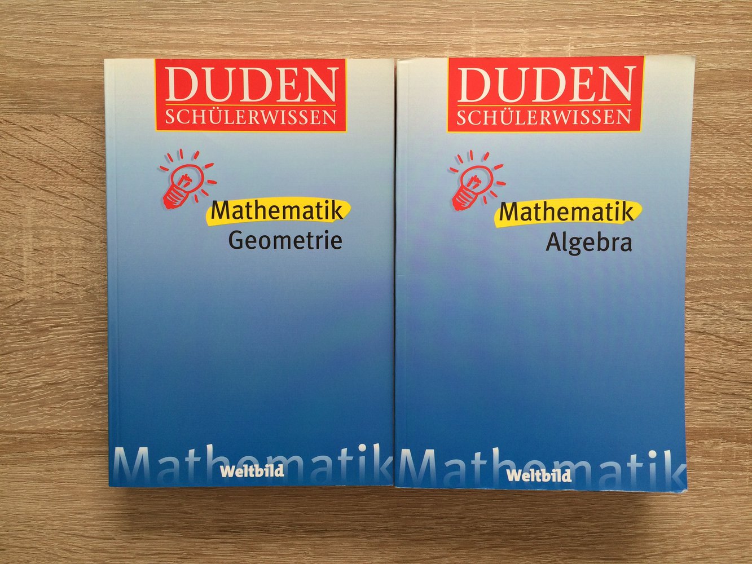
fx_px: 630
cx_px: 376
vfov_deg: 48.2
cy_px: 282
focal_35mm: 29
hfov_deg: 61.7
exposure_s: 1/100
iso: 50
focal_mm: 4.15
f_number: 2.2
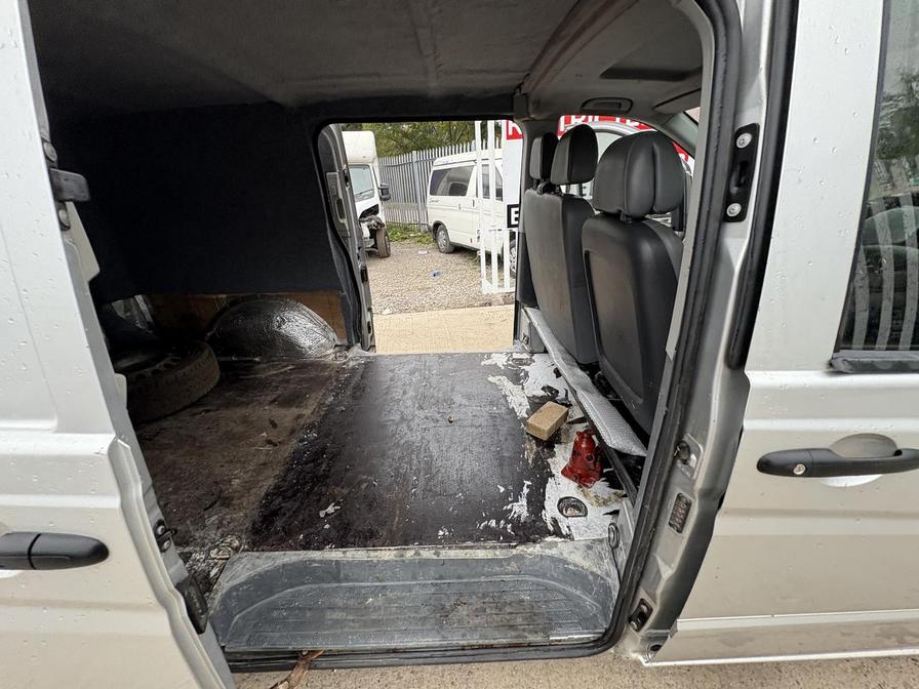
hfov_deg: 102.1
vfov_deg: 85.7
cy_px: 344
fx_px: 372
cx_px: 460
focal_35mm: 14
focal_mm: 2.22
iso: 80
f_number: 2.2
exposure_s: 1/99
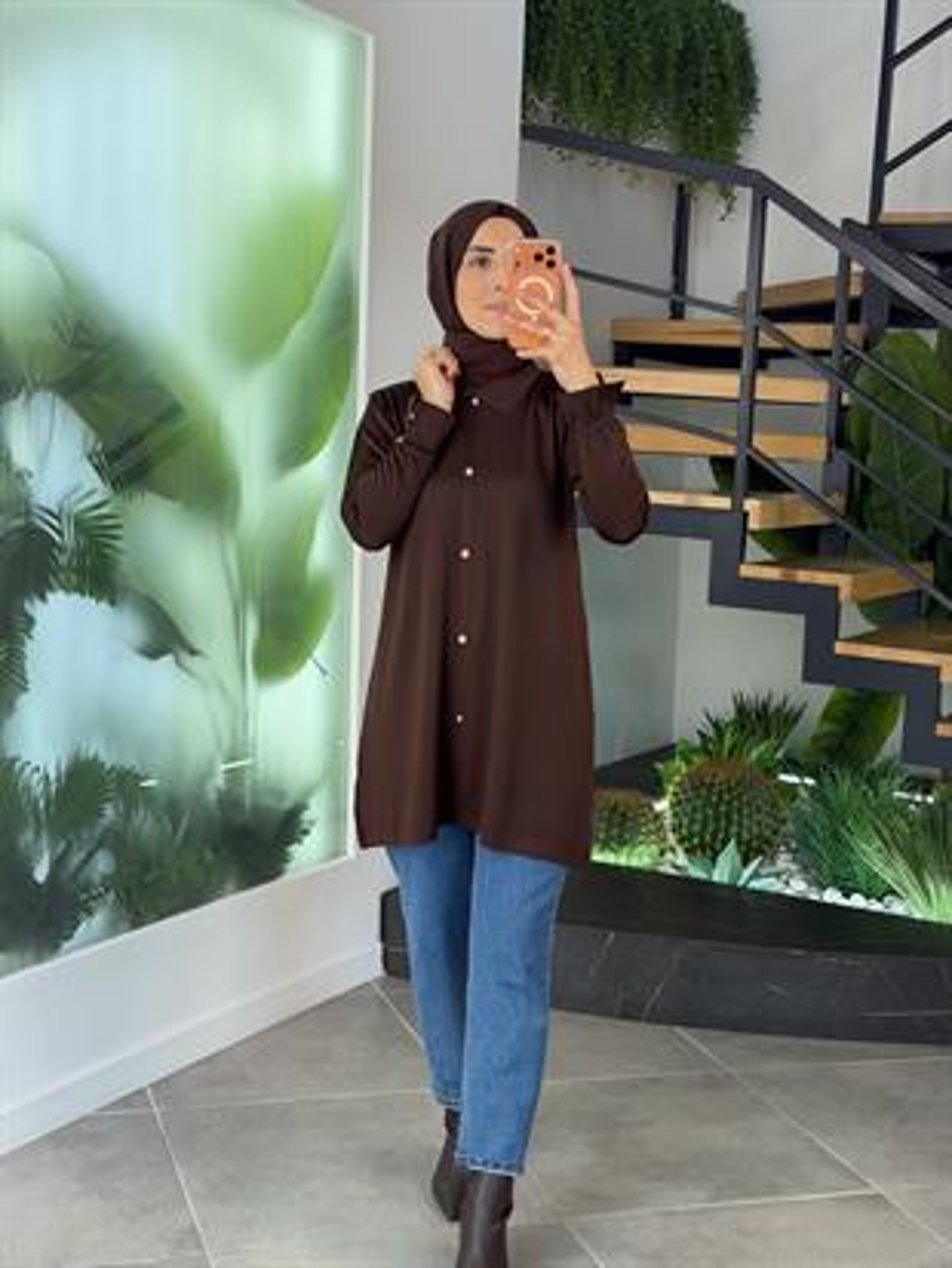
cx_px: 476
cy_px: 634
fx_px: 1759
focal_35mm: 48
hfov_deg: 30.3
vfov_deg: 39.6
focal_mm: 6.76
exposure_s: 1/202
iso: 64
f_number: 1.78
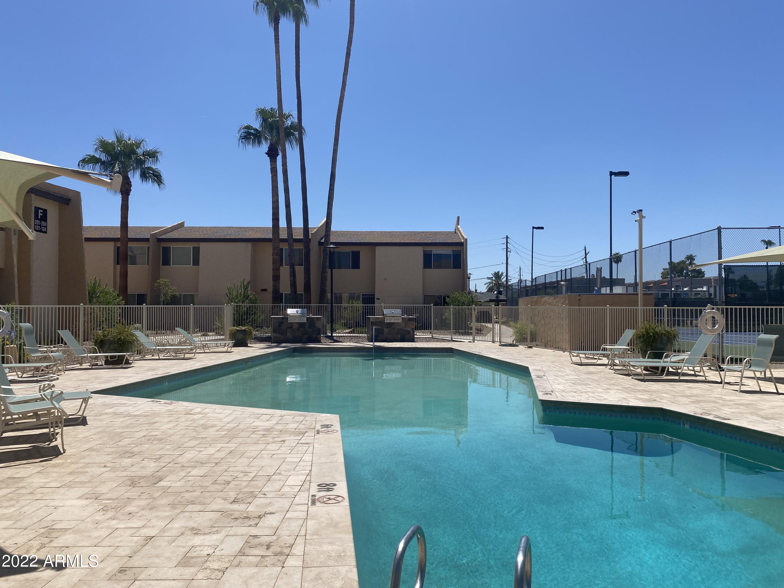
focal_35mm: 26
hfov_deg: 67.3
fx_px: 589
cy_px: 294
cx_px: 392
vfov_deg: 53.1
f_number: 1.8
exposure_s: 1/5495
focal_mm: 4.25
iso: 32
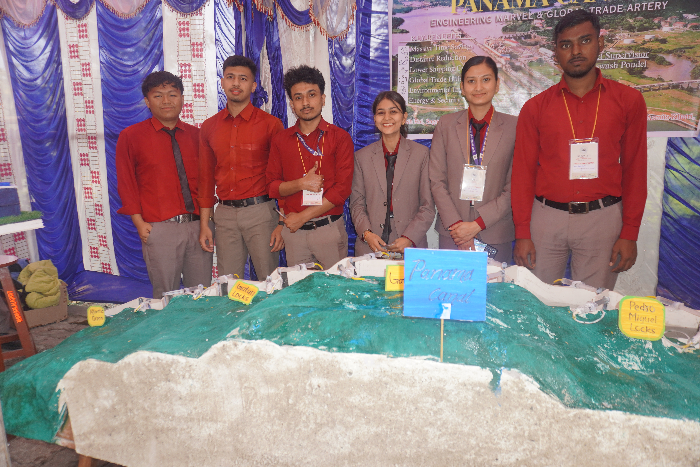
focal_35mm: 24
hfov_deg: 73.7
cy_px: 234
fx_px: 467
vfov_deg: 53.1
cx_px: 350
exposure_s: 1/160
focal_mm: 16
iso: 160
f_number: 4
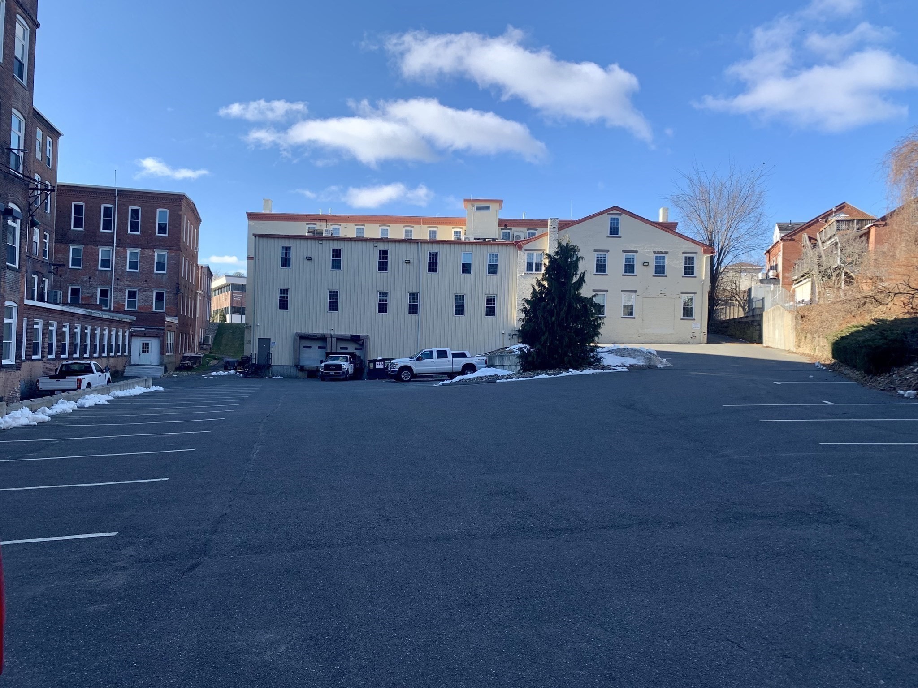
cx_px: 459
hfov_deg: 67.3
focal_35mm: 26
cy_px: 344
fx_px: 690
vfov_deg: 53.1
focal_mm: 4.25
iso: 25
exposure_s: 1/936
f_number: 1.8
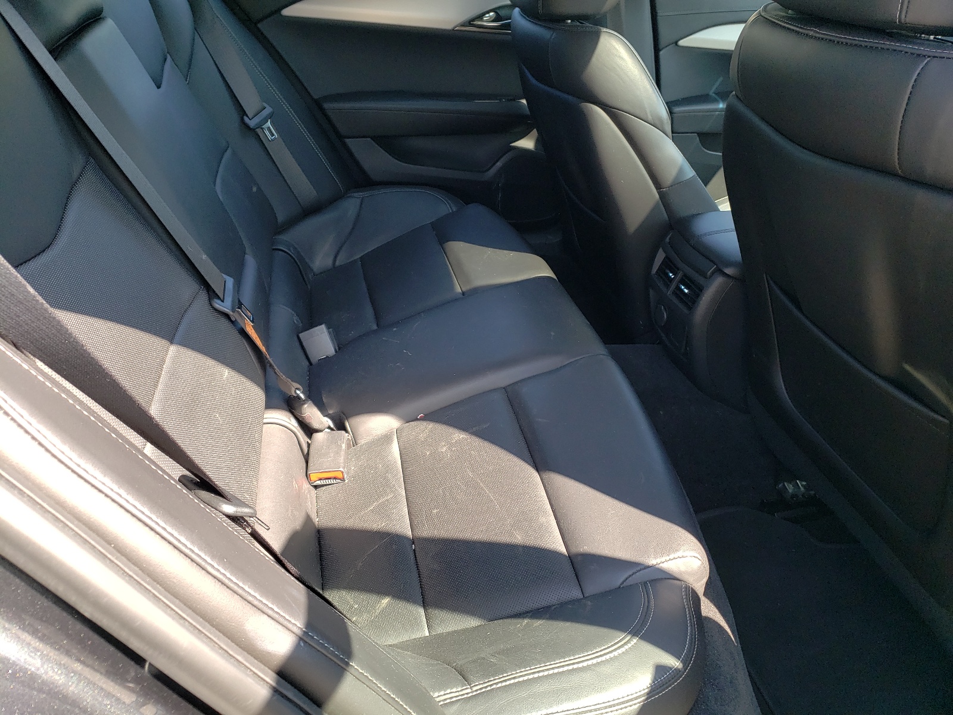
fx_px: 716
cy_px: 358
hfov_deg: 67.3
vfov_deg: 53.1
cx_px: 476
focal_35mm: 26
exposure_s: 1/208
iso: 50
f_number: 1.5
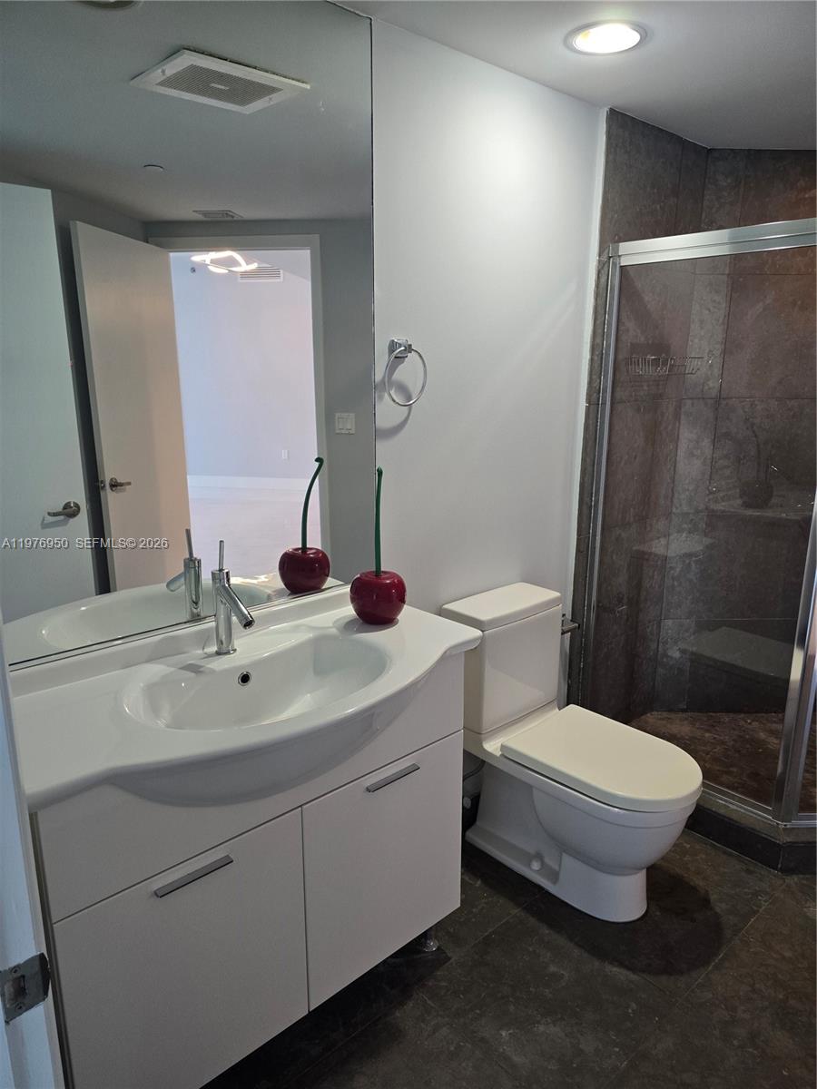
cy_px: 544
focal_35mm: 23
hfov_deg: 58.9
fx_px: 724
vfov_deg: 73.9
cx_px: 408
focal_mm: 6.3
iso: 250
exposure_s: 1/120
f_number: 1.7
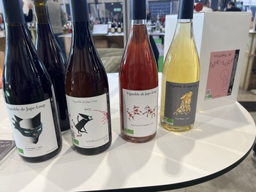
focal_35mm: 26
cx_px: 128
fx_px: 192
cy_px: 96
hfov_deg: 67.3
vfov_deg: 53.1
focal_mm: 5.7
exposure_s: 1/121
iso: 100
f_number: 1.5
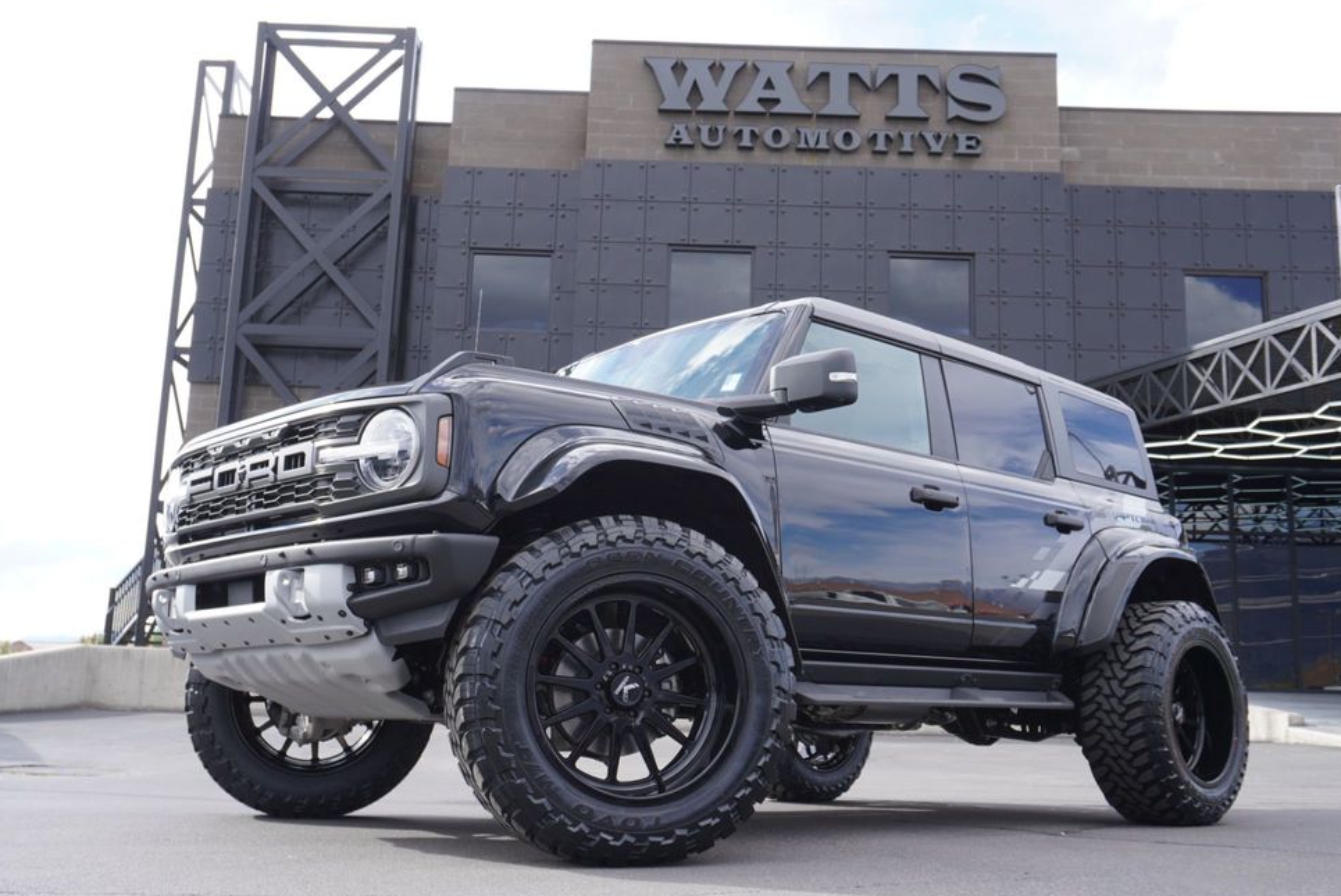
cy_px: 458
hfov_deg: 54.4
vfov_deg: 37.9
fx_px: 1305
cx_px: 660
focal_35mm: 35
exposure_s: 1/125
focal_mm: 22
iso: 100
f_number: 5.6
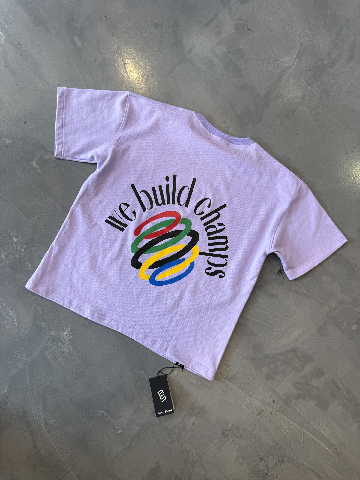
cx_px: 180
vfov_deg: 71.6
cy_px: 240
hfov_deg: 56.8
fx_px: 333
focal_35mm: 24
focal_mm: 6.76
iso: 80
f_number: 1.78
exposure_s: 1/120
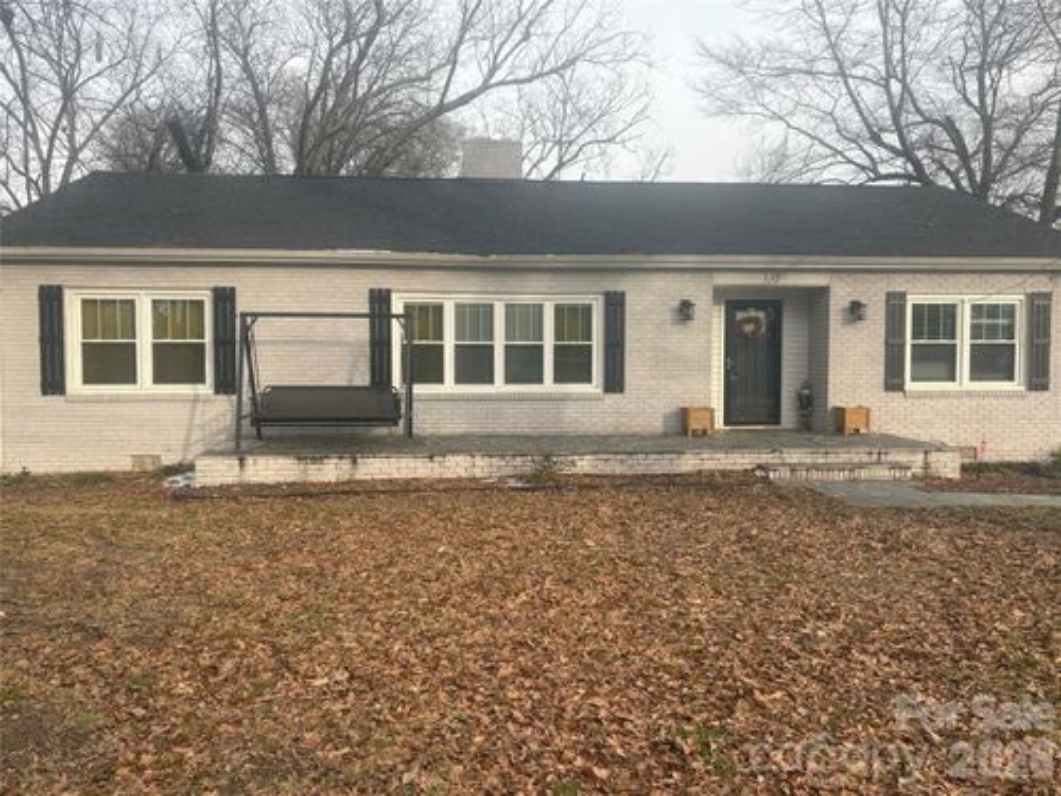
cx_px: 530
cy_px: 398
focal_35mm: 26
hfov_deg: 67.3
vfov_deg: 53.1
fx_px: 797
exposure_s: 1/673
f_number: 1.6
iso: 50
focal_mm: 5.96
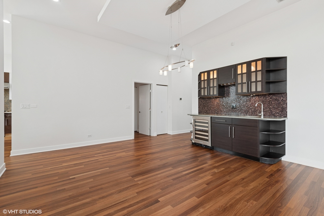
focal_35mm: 16
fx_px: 144
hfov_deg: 96.7
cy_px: 108
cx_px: 162
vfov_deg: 73.8
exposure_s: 1/25
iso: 400
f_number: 8
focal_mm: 16
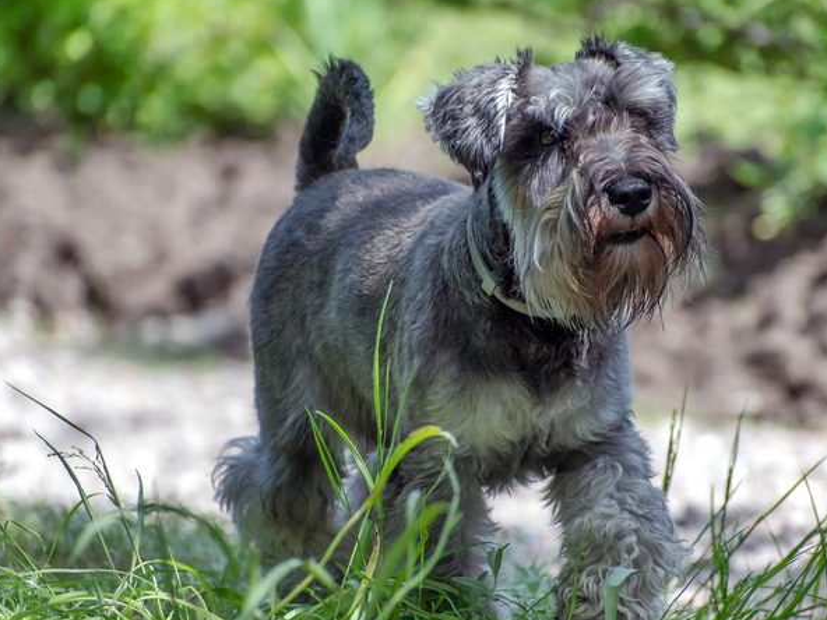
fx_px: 9986
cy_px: 348
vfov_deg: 3.6
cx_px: 492
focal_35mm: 418
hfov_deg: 4.7
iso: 1600
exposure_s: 1/2500
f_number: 5.6
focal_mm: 220
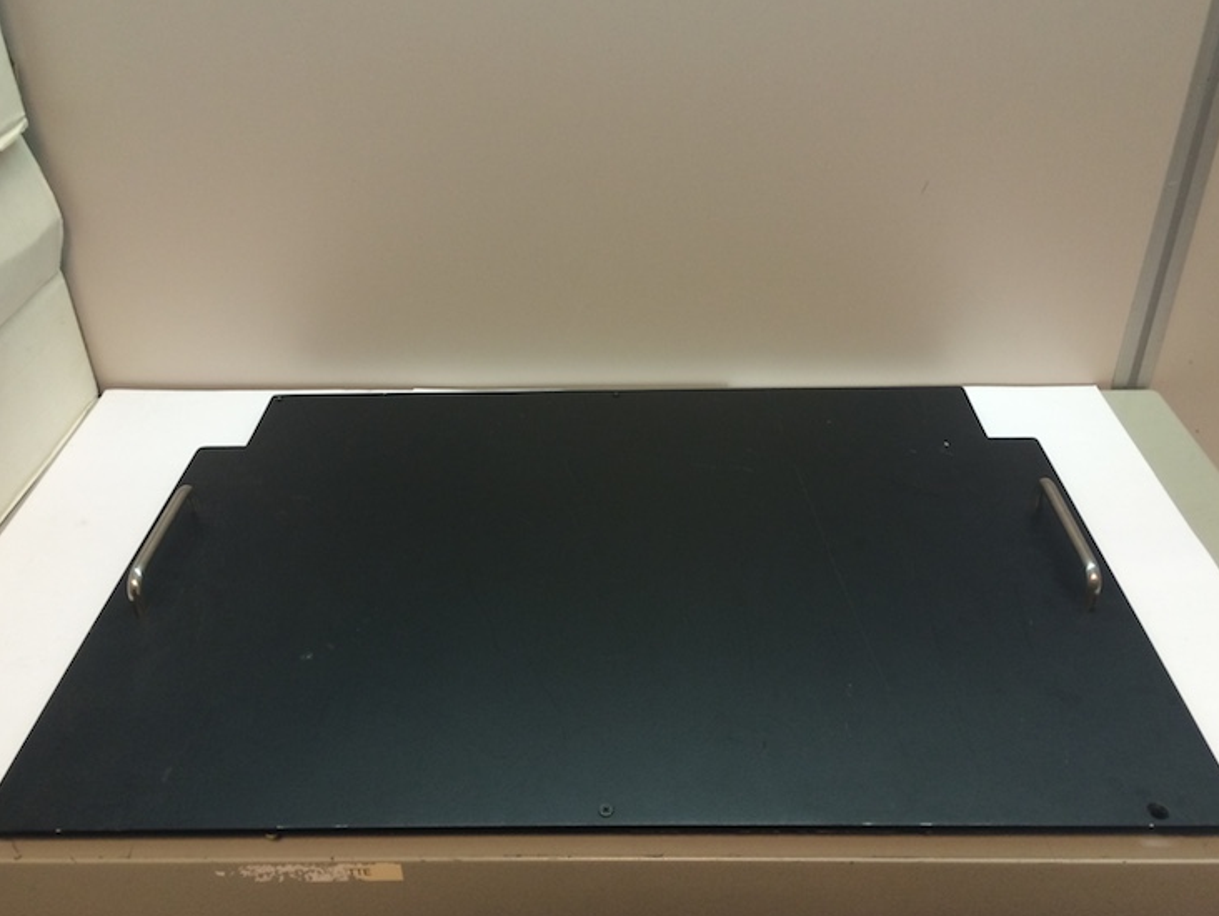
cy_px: 456
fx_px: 1092
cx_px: 622
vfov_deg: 45.5
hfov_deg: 58.3
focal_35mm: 31
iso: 64
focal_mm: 4.15
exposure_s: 1/33
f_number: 2.2
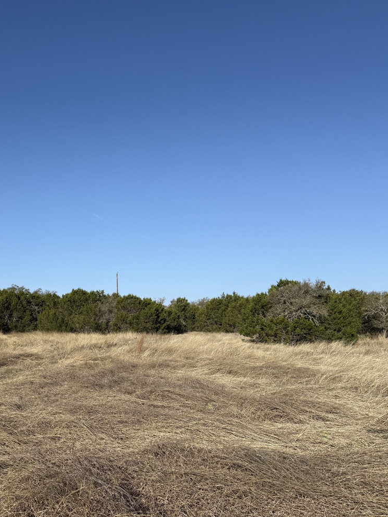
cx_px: 91
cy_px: 266
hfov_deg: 39.5
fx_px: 523
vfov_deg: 52.6
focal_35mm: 35
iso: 80
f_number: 1.78
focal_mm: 6.76
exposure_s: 1/5714
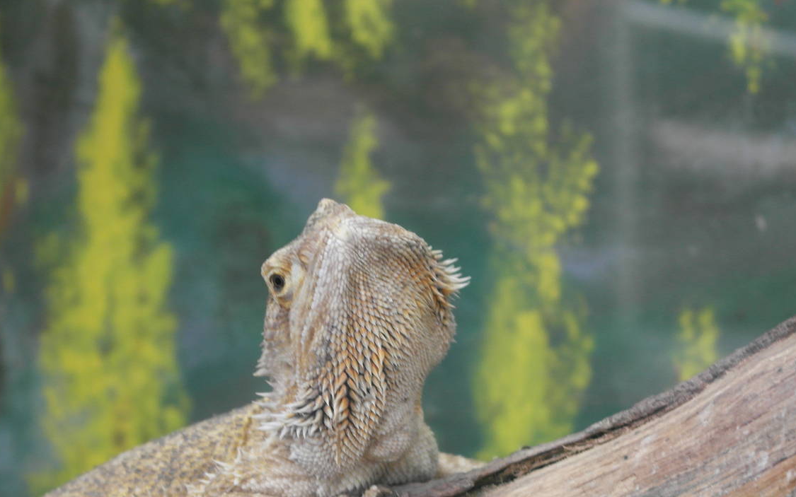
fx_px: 2169
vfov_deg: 13.0
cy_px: 365
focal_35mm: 100
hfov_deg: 20.8
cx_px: 318
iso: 800
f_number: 5
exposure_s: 1/50
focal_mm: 45
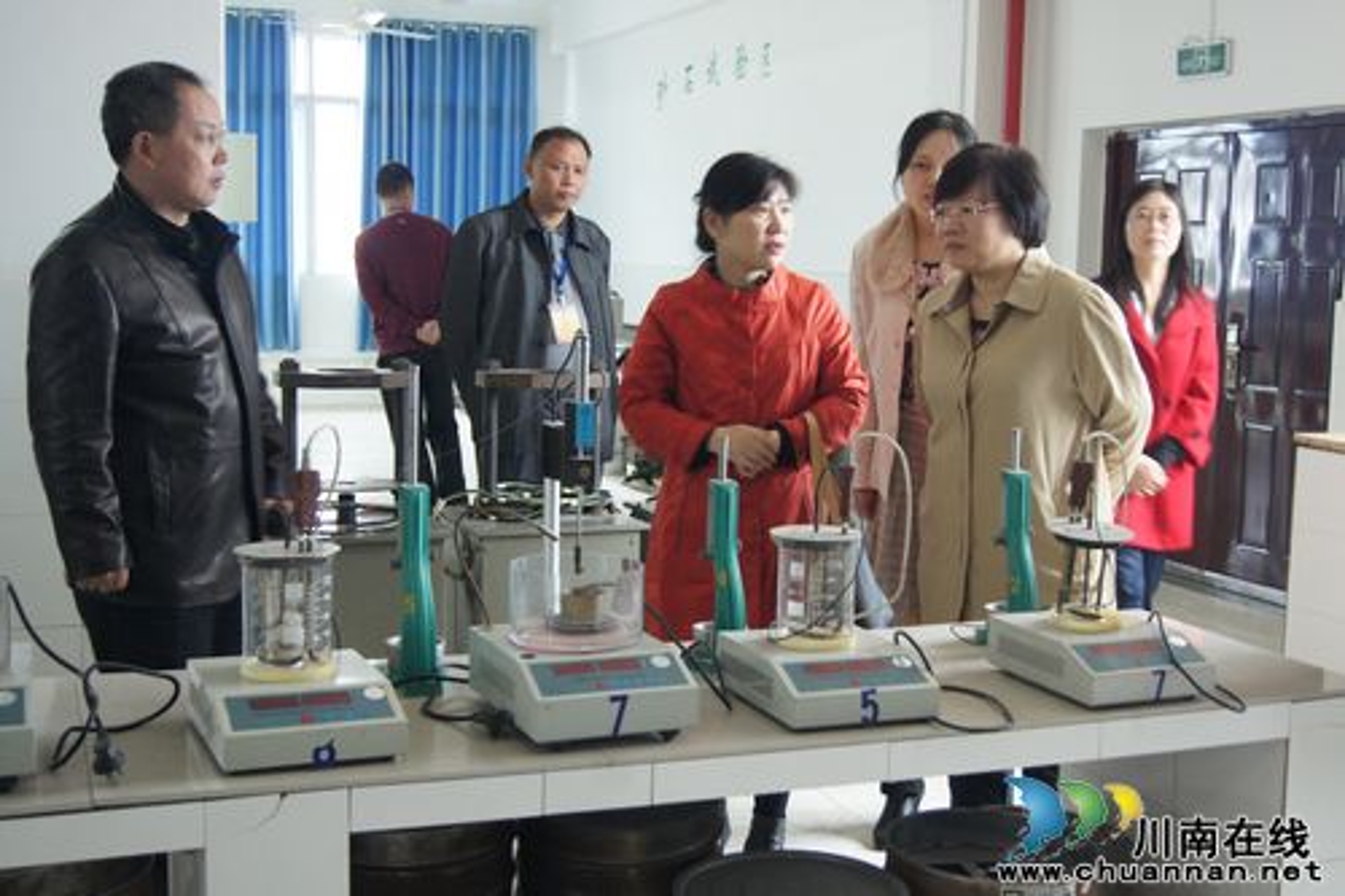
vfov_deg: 29.8
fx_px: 1681
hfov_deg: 43.6
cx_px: 672
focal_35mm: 45
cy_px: 448
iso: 1600
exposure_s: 1/20
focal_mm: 30
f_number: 4.5
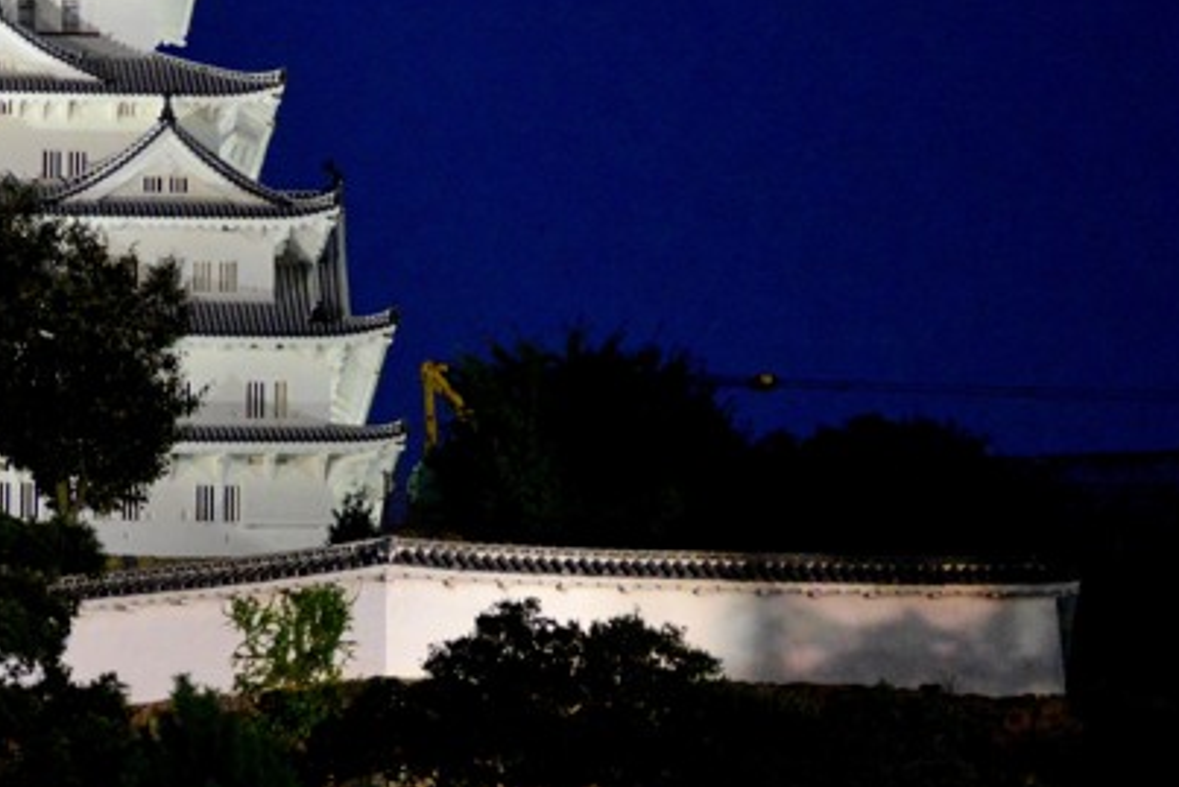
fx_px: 5831
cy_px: 4
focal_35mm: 178
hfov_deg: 11.4
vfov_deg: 7.7
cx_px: -41
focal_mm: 70
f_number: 2.8
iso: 6400
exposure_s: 1/80
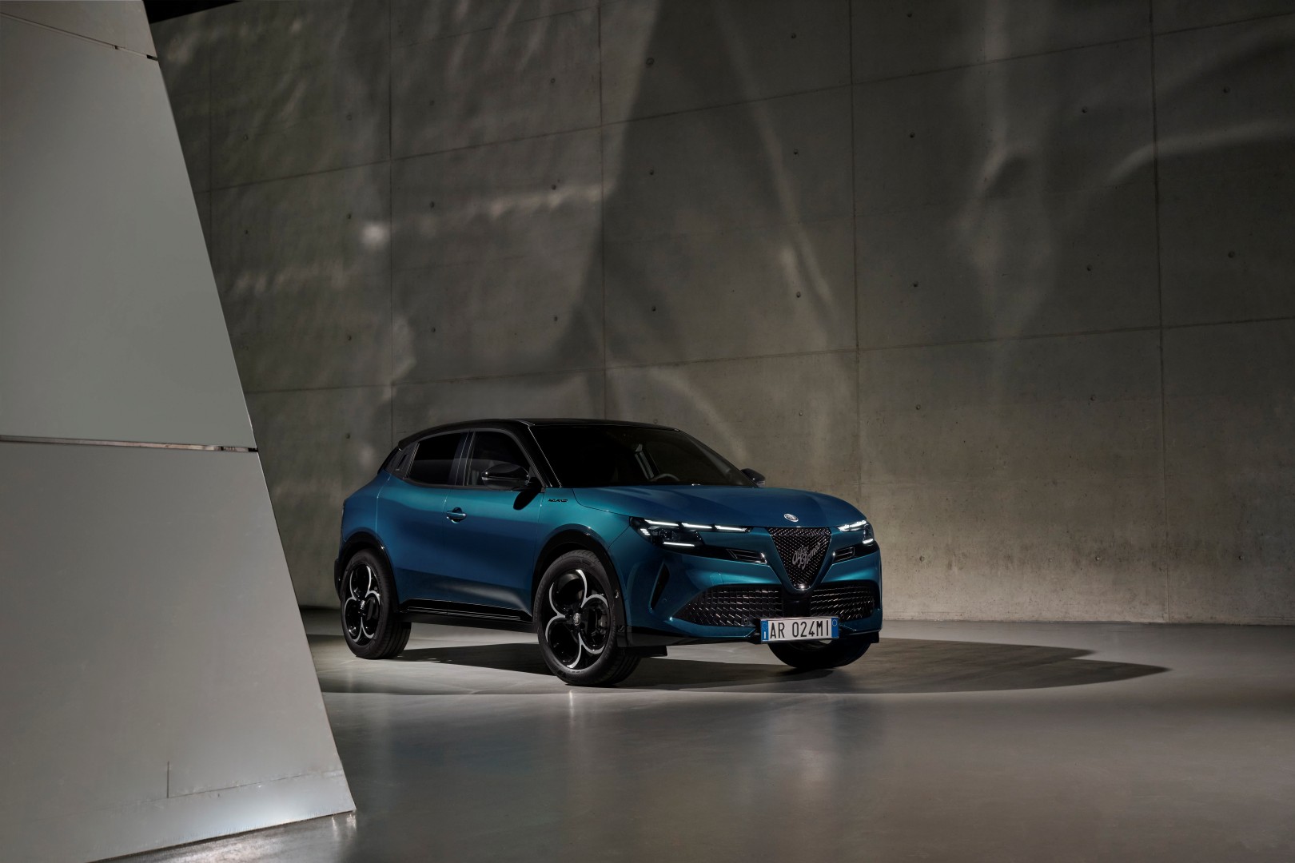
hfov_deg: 42.7
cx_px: 648
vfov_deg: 29.2
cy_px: 432
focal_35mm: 46
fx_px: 1655
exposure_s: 1/40
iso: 400
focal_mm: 46
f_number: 8
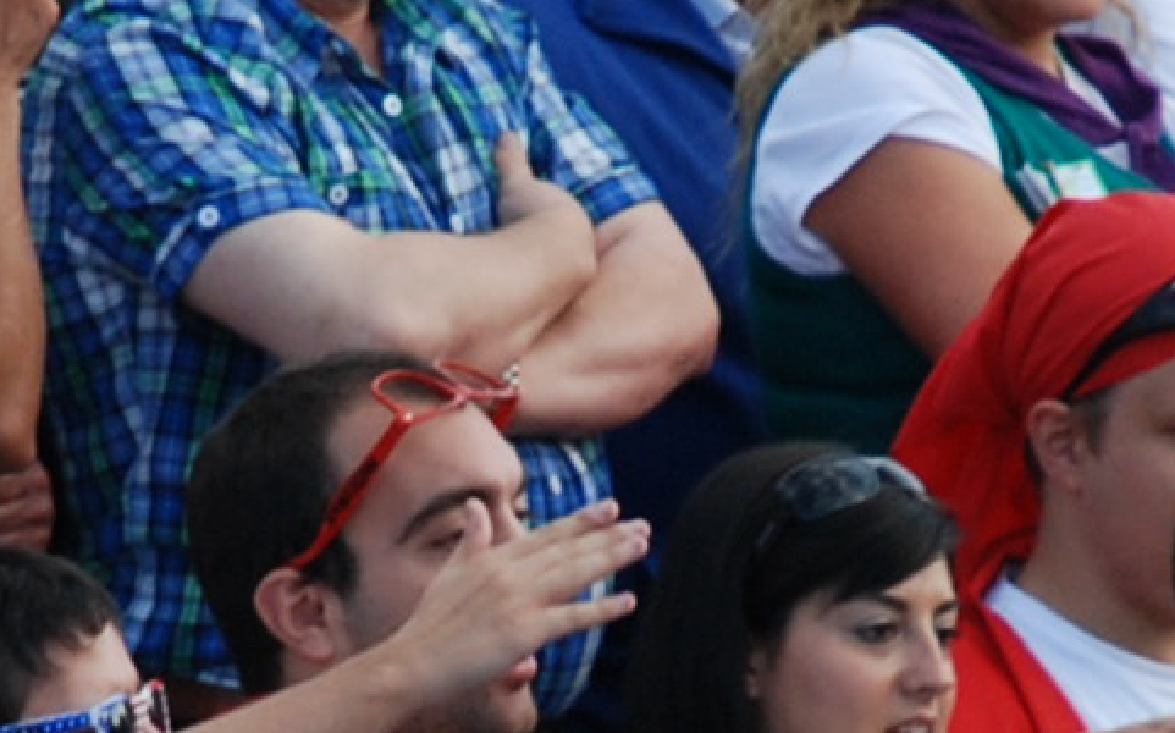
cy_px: 735
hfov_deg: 1.7
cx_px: 427
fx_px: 39879
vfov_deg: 1.1
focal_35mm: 1246
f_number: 5.6
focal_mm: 135
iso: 280
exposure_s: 1/125
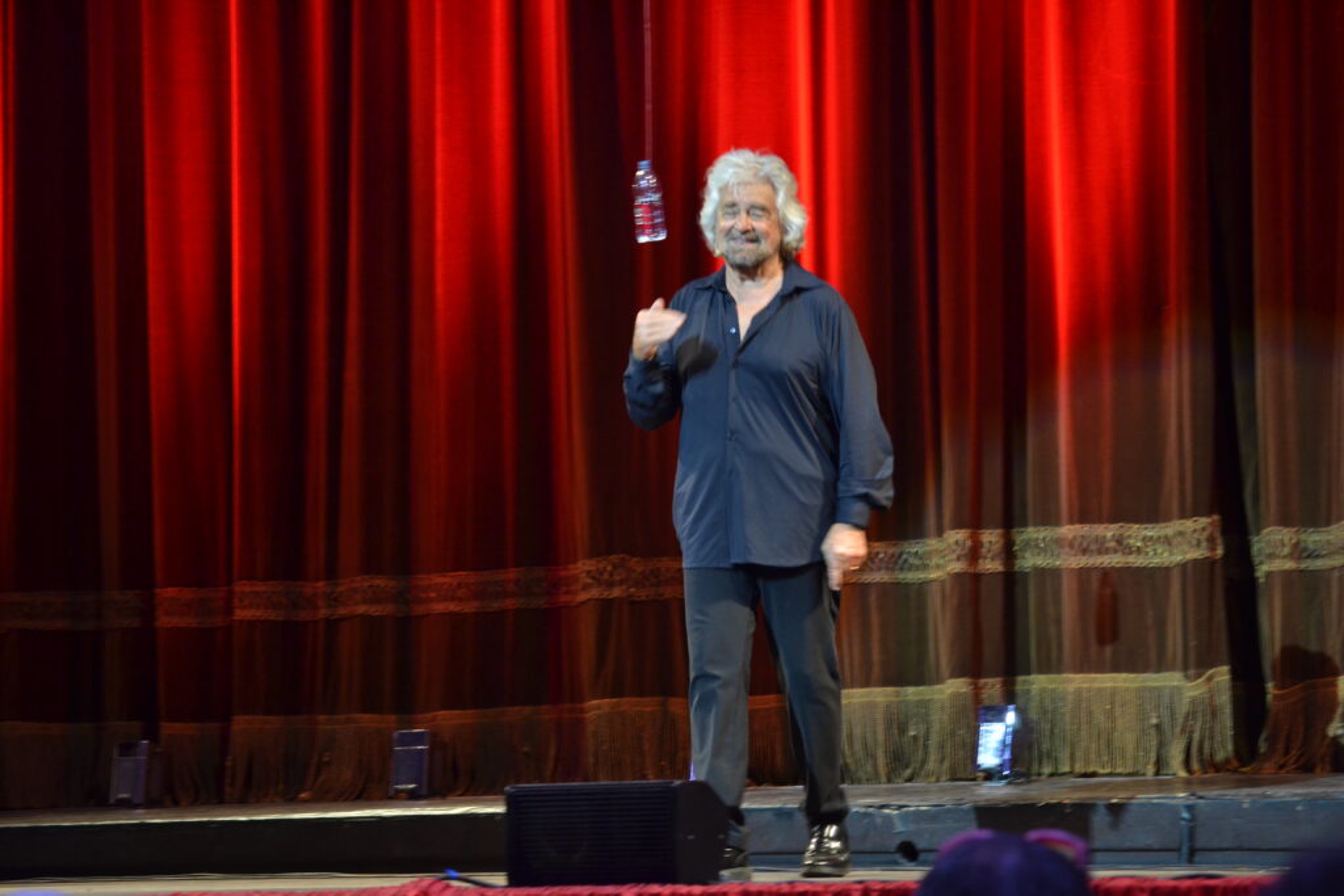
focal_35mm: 120
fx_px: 4480
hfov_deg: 17.1
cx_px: 672
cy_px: 448
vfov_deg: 11.4
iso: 800
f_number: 6.3
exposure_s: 1/30
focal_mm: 80
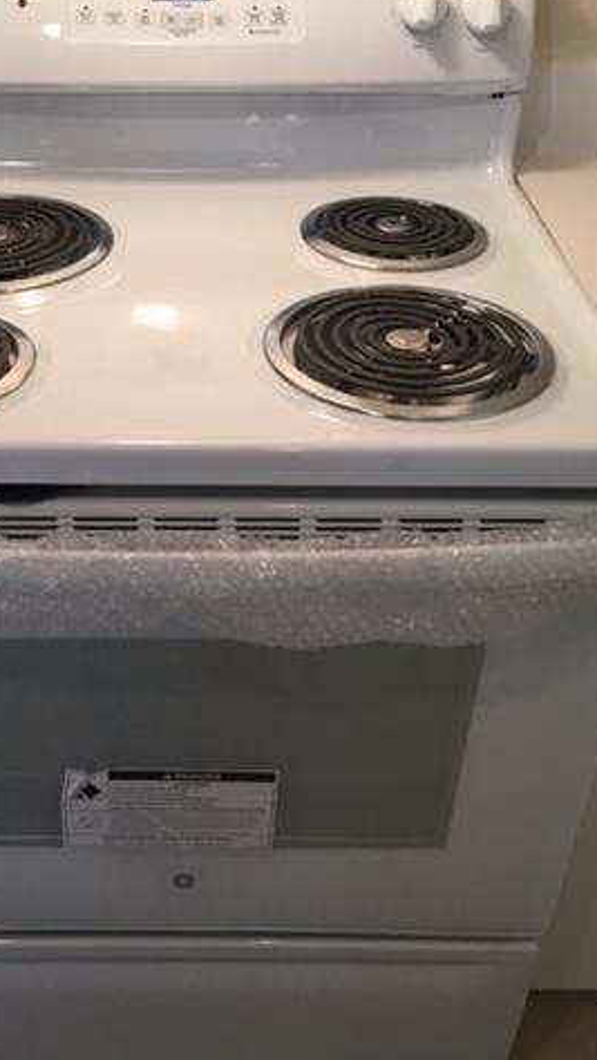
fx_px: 1124
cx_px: 168
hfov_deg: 29.4
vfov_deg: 50.4
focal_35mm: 40
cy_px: 479
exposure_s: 1/30
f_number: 2.2
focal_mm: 4.15
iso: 50
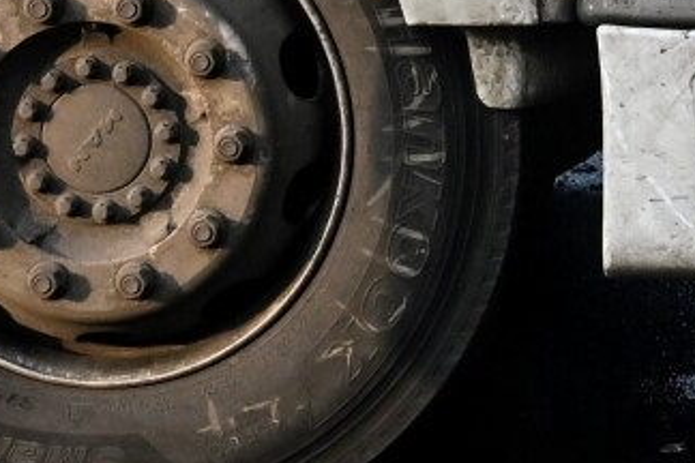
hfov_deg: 7.5
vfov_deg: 5.0
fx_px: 5154
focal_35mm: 267
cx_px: 1137
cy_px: -527
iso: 1600
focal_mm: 45
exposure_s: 1/640
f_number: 8
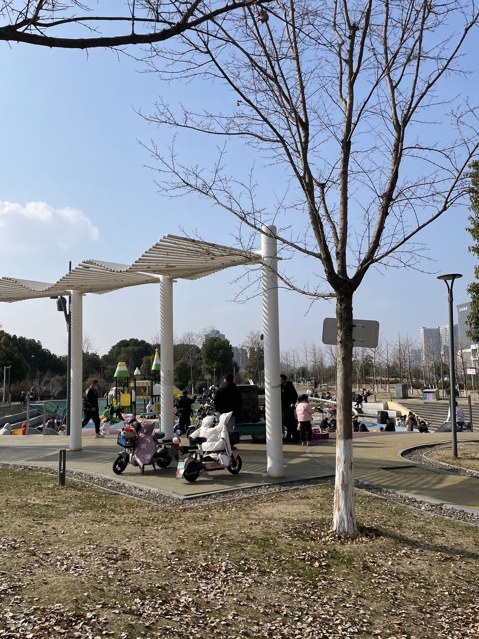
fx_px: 553
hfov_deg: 46.7
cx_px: 214
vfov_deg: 59.9
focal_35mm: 30
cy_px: 330
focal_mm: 4.2
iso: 32
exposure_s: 1/5556
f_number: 1.6
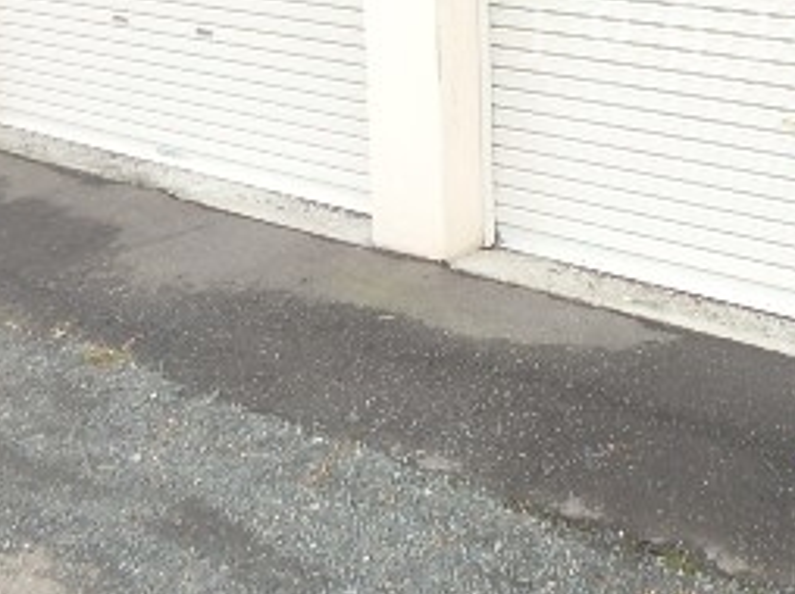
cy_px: 25
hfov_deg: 34.0
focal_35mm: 53
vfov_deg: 26.3
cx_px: 732
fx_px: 1216
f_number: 3.5
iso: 125
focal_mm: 3.7
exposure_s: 1/80
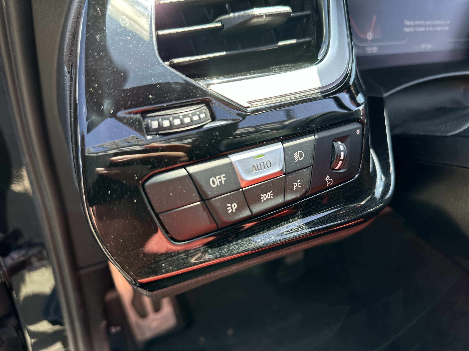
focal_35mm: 24
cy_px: 176
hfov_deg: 71.6
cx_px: 234
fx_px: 325
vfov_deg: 56.8
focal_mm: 6.86
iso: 80
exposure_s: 1/276
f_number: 1.78
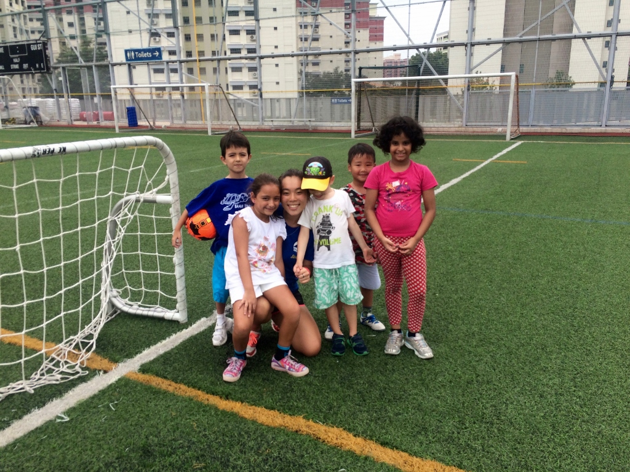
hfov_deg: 61.7
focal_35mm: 29
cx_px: 315
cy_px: 236
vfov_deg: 48.2
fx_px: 528
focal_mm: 4.15
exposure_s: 1/838
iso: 32
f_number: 2.2
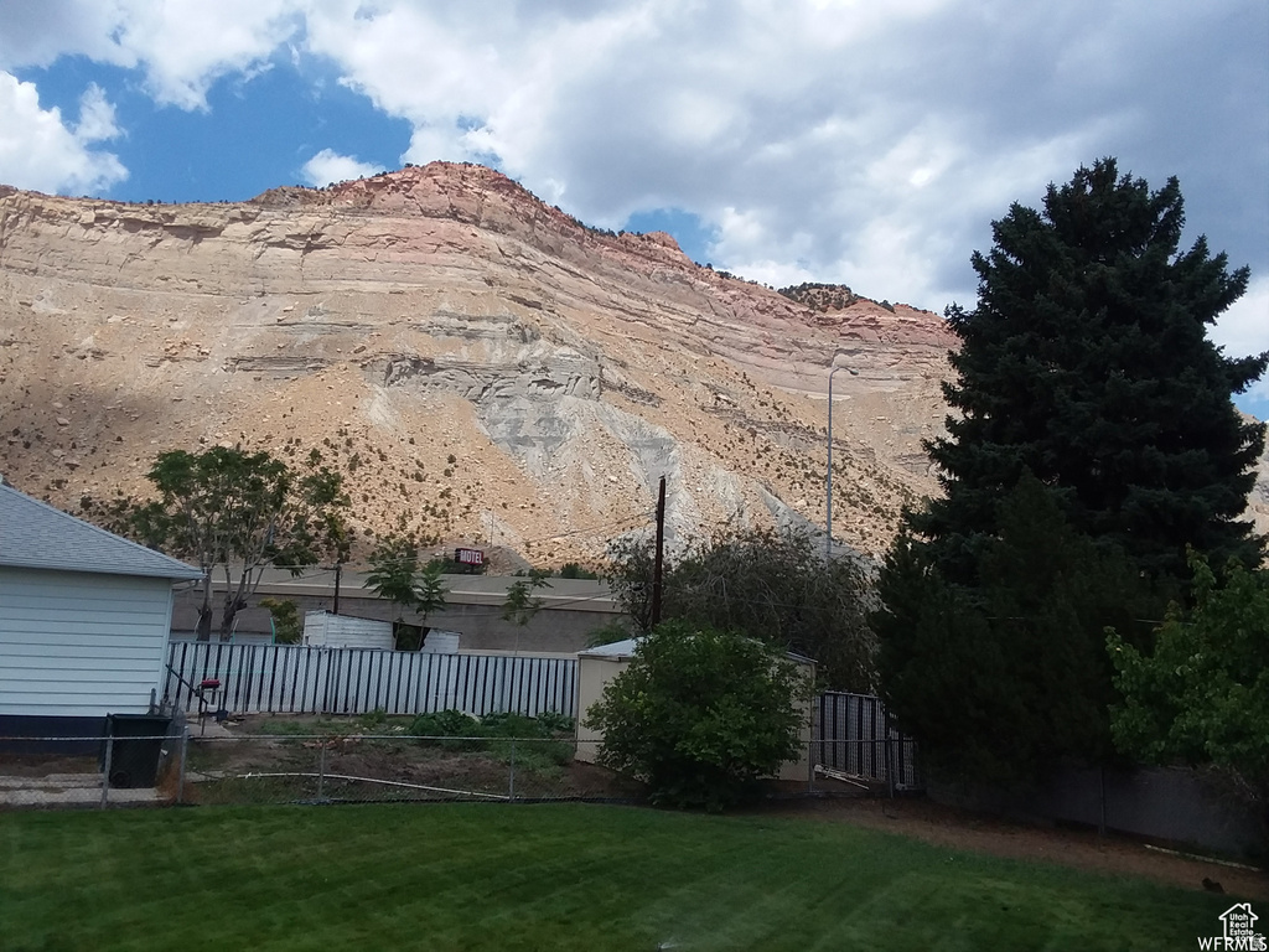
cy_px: 476
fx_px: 1063
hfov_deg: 61.7
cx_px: 634
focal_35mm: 29
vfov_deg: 48.2
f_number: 1.9
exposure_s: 1/1648
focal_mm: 2.47
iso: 40
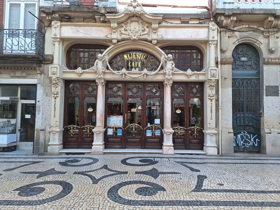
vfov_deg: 58.9
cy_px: 105
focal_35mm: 23
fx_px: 186
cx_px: 140
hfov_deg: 73.9
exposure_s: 1/343
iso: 40
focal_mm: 5.54
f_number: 1.8
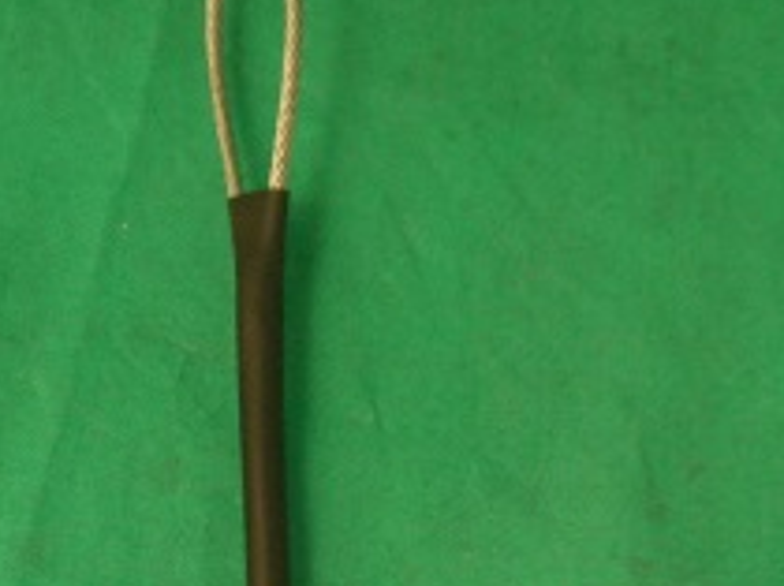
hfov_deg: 16.9
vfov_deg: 12.4
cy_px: 746
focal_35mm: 116
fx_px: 2624
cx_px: 209
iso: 800
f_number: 3.8
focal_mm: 16
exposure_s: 1/125
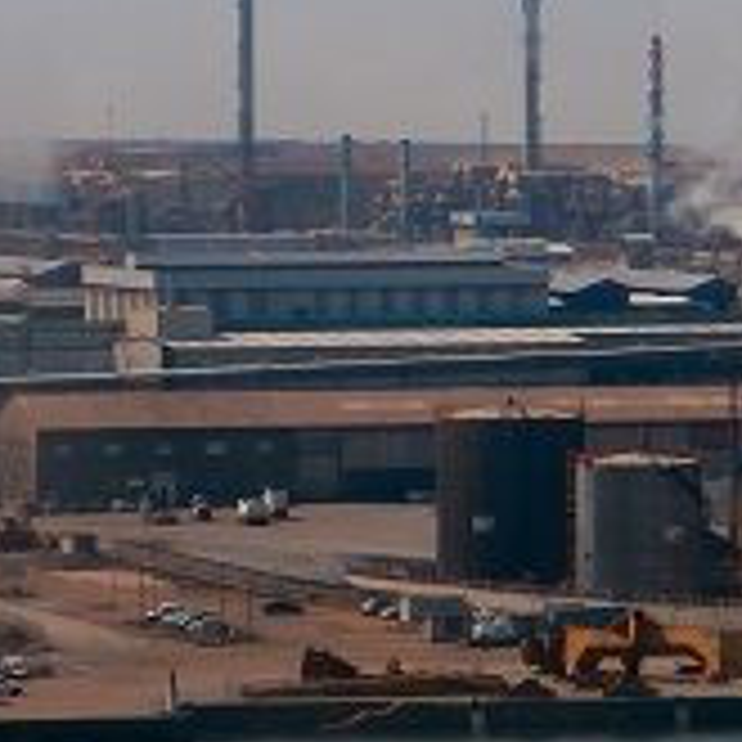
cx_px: 488
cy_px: 252
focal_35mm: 411
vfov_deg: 4.3
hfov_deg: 4.3
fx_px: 9967
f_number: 5.8
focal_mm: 29.39
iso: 100
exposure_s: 1/1000
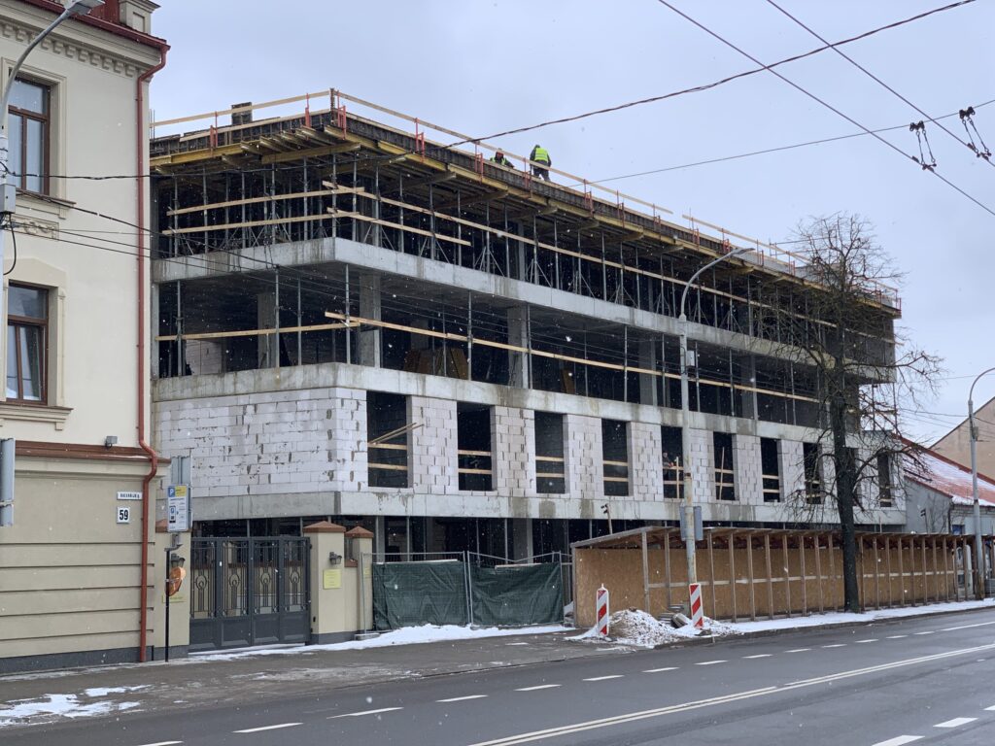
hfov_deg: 36.8
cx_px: 498
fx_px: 1495
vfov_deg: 28.0
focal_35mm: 52
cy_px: 373
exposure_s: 1/381
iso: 16
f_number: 2.4
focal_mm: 6
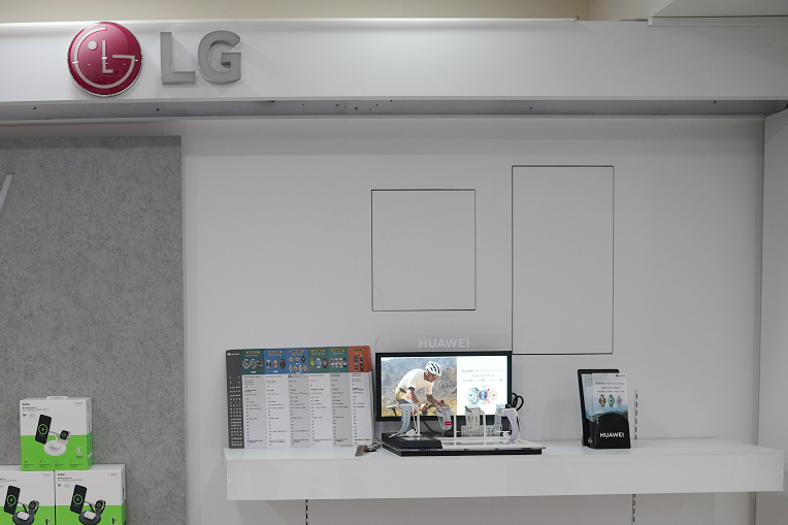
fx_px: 963
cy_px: 404
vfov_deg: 29.9
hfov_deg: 43.1
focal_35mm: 44
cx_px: 196
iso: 800
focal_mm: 28
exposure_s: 1/160
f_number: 4
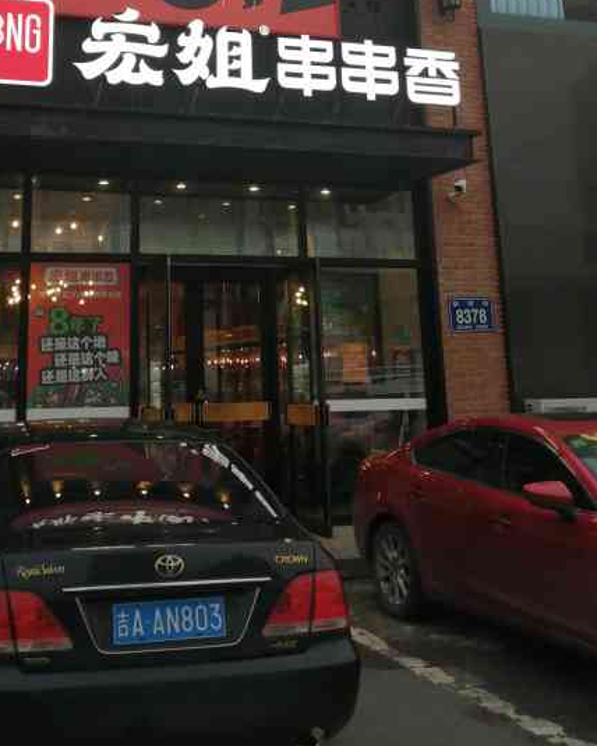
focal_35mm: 46
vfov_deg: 38.2
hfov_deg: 32.5
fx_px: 1016
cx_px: 206
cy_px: 105
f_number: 1.8
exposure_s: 1/100
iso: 64
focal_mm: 3.96
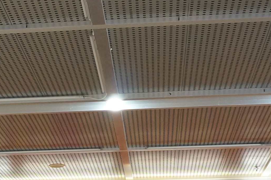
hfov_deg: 15.8
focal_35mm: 128
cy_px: 336
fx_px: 963
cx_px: 33
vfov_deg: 10.0
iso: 800
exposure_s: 1/15
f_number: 7.1
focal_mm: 18
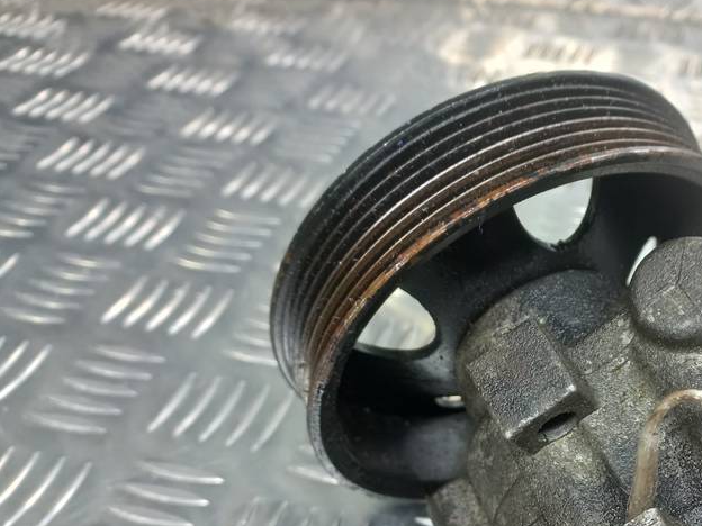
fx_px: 831
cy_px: 397
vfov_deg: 34.4
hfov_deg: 44.1
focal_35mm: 41
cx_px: 538
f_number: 1.8
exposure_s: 1/50
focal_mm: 4.6
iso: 80
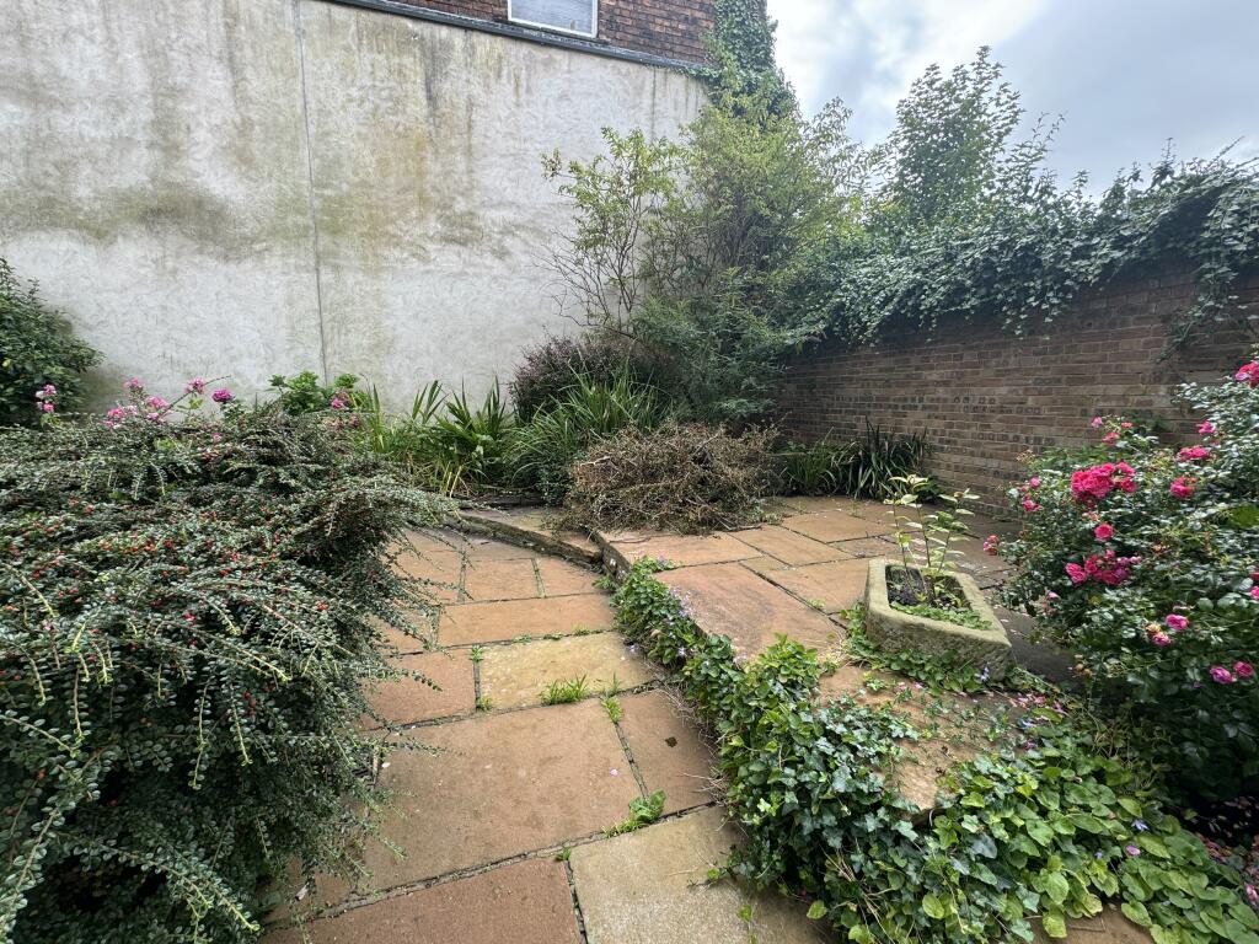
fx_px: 509
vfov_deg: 85.7
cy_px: 472
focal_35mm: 14
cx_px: 630
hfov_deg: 102.1
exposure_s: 1/135
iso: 40
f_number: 2.2
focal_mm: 2.22
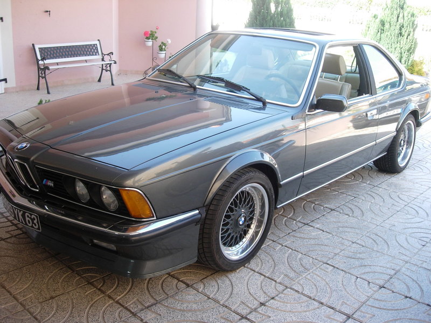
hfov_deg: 49.0
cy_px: 162
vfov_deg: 37.7
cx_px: 216
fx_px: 473
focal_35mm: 38
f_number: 2.8
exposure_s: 1/108
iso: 79
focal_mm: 7.8
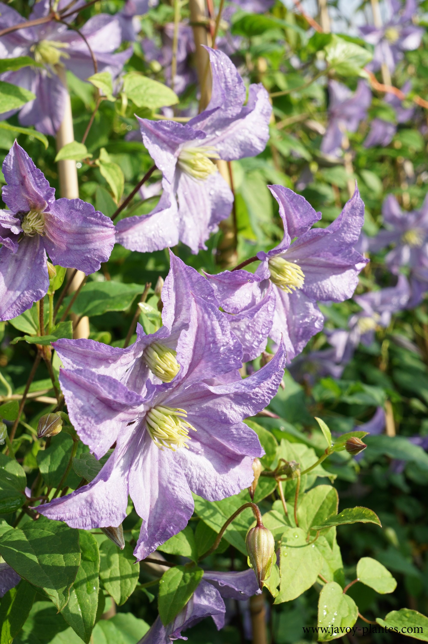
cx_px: 214
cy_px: 322
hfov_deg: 23.3
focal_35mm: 58
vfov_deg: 34.5
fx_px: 1036
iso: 320
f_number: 20
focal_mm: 58
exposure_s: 1/60
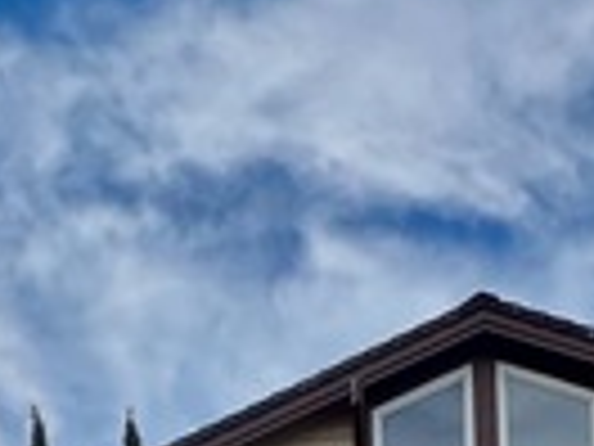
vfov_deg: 14.8
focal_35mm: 79
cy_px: 928
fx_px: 1356
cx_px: 184
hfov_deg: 24.6
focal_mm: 1.57
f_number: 1.8
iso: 32
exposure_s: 1/506
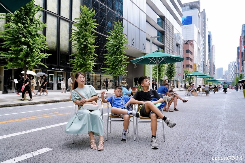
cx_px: 122
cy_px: 82
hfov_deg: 69.4
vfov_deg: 49.5
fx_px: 177
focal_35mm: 26
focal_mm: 26
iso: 320
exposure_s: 1/400
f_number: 8
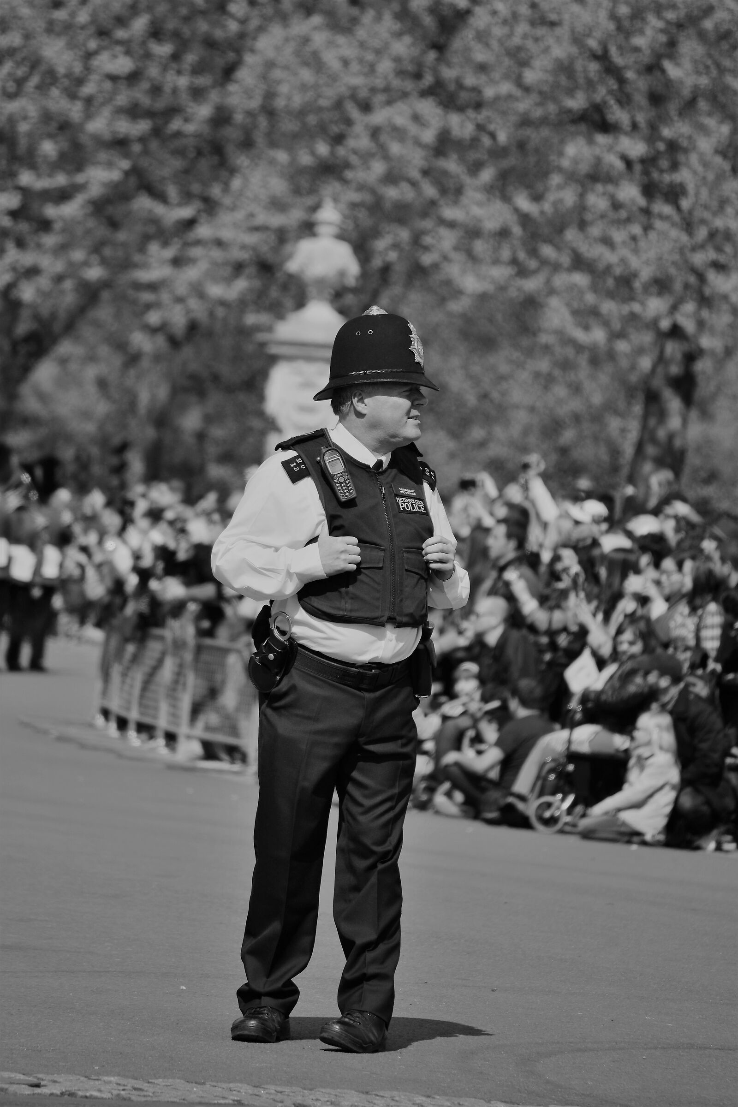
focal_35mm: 300
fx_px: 9224
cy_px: 554
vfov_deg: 6.9
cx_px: 369
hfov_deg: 4.6
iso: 100
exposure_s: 1/640
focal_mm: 200
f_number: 6.3
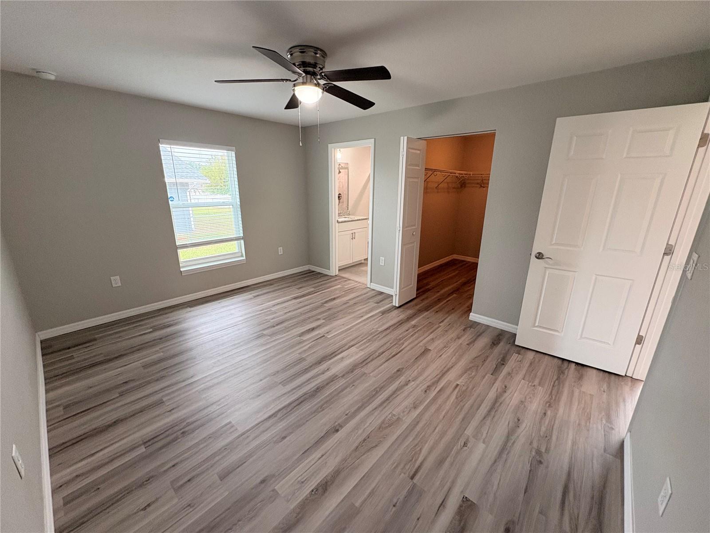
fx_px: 287
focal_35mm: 14
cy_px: 266
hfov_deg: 102.1
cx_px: 355
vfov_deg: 85.7
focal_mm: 2.22
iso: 250
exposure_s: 1/60
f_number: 2.2
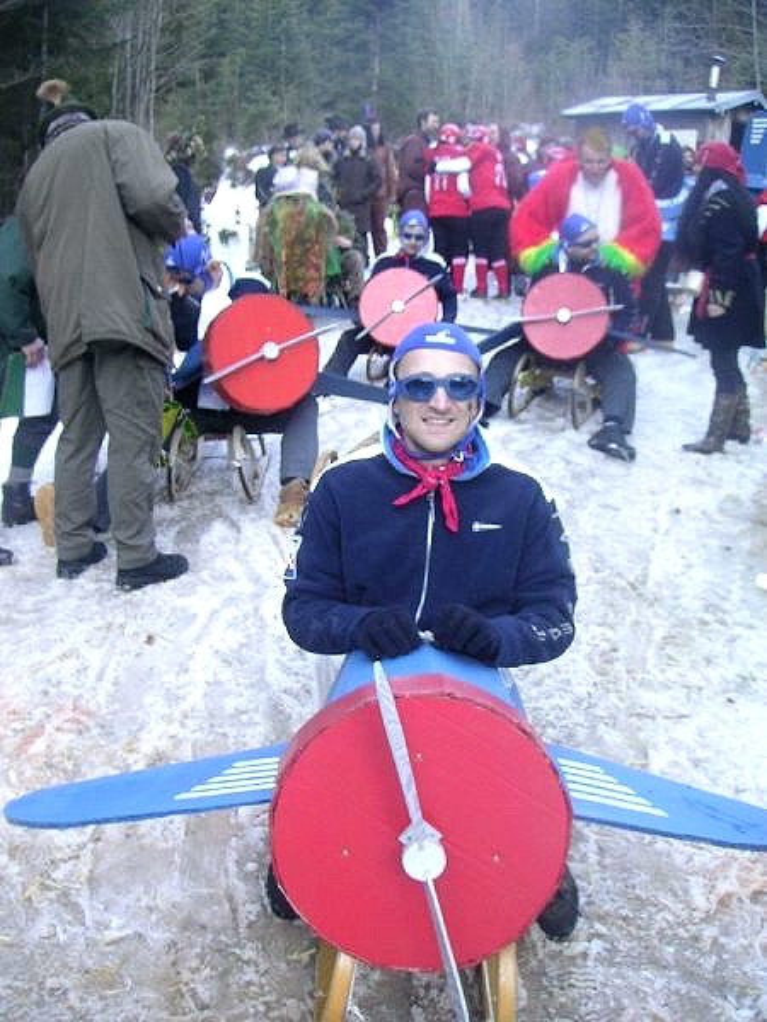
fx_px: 1093
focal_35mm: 37
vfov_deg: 50.1
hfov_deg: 38.7
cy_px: 511
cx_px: 384
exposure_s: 1/45
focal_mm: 5.7
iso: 80
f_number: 2.8
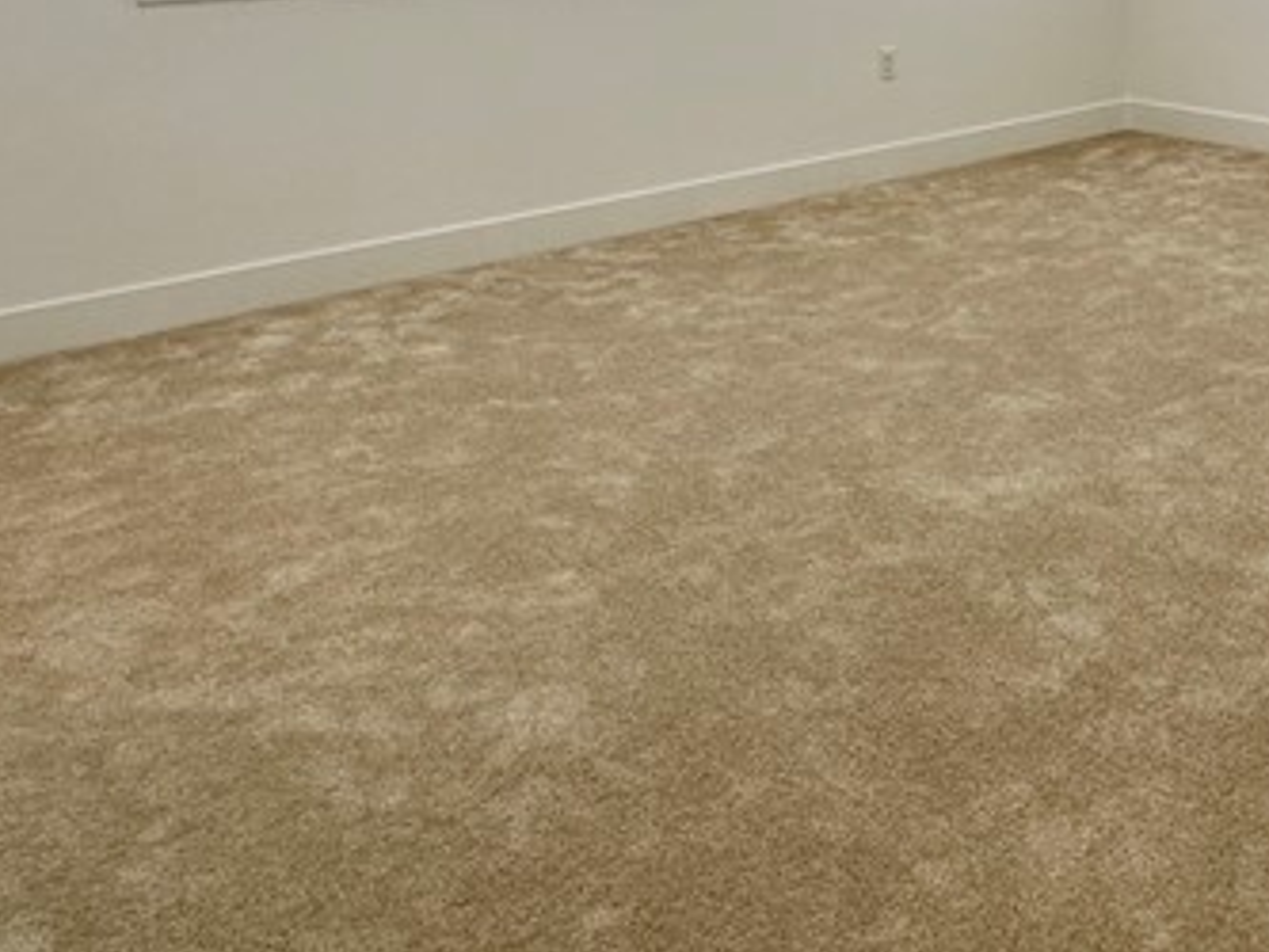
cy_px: -198
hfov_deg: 38.9
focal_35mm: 43
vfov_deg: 29.0
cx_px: 1265
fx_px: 1577
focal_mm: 2.22
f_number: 2.2
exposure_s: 1/120
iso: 64
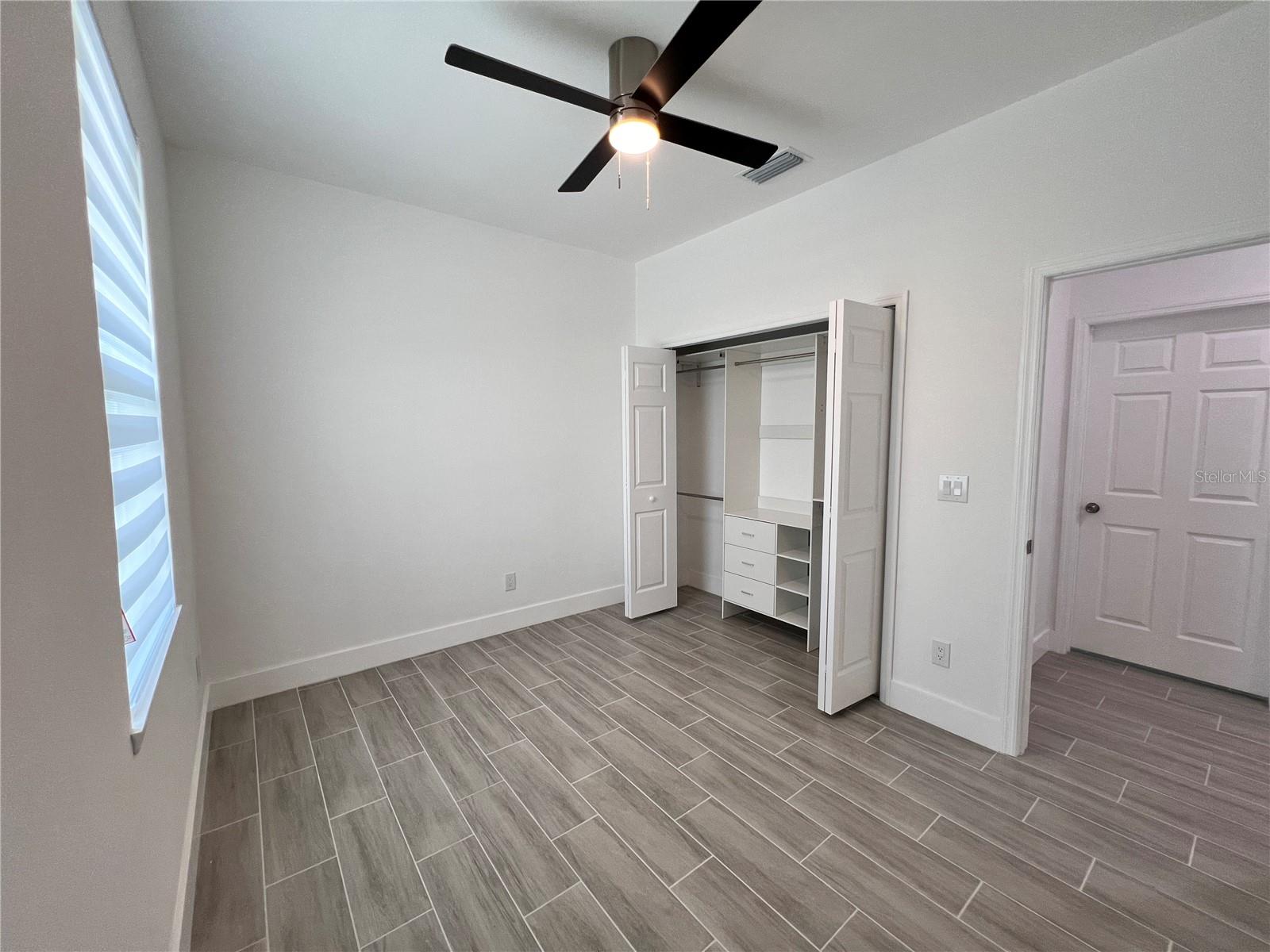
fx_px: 477
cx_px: 635
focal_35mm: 13
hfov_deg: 106.2
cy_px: 476
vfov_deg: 89.9
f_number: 1.8
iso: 80
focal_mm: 1.57
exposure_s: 1/120
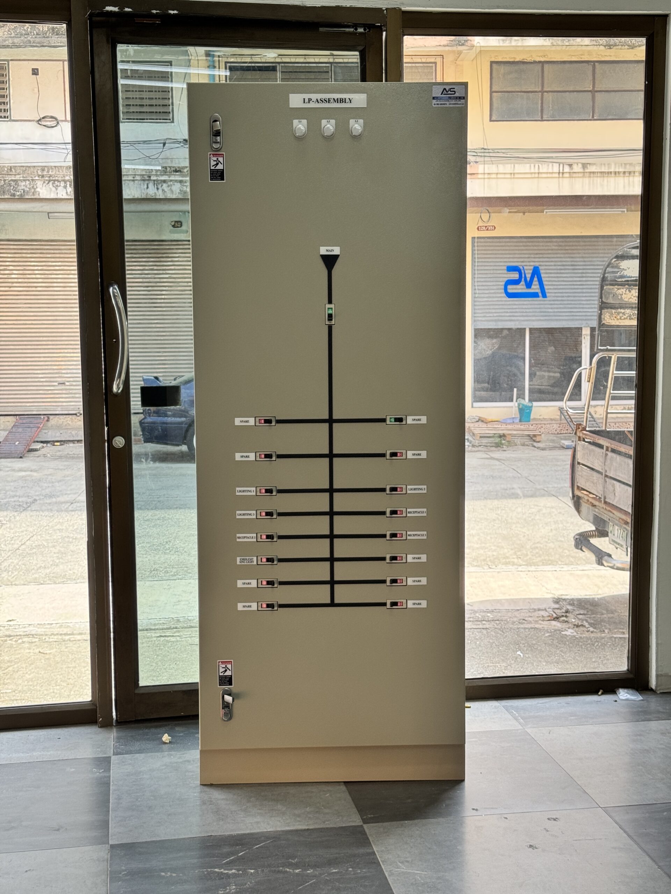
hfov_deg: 30.3
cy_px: 447
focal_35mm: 48
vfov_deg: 39.7
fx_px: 1241
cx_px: 336
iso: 50
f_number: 1.78
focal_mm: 6.76
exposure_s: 1/174
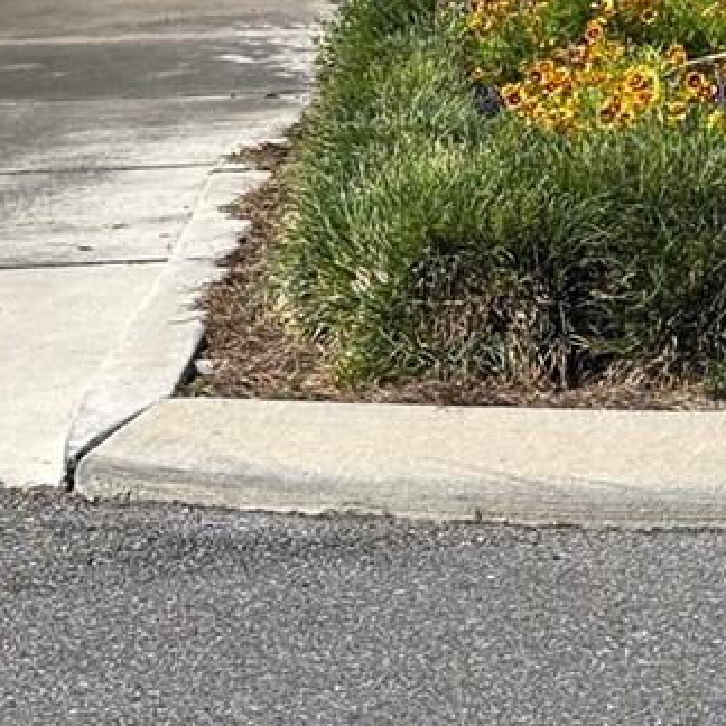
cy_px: -188
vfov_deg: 10.1
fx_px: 4034
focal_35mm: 170
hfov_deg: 10.1
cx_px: 881
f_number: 1.6
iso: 32
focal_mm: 5.96
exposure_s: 1/2193
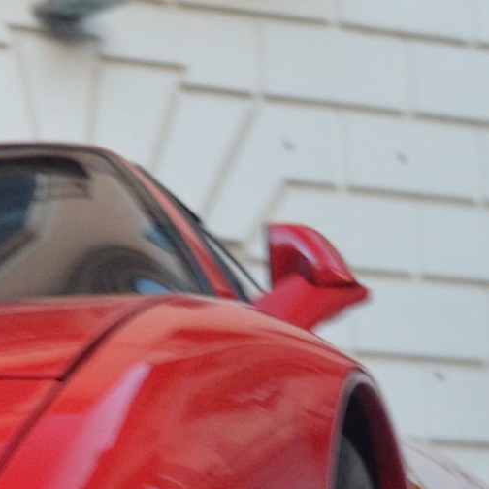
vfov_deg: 8.4
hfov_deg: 8.4
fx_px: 3292
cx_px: -166
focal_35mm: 206
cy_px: 678
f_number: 5
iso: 1250
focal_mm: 34
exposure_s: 1/30
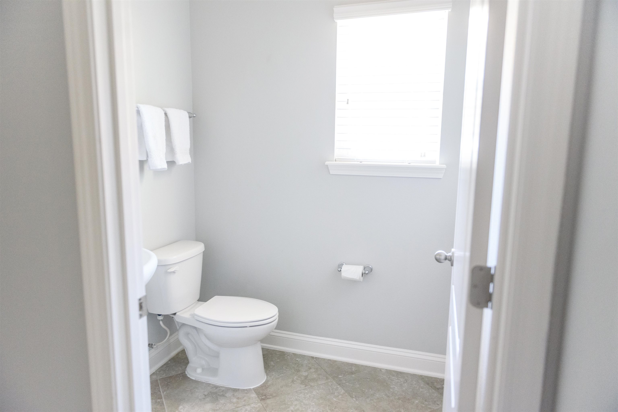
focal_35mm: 24
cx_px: 309
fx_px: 412
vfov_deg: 53.2
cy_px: 206
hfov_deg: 73.7
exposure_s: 1/60
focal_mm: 24
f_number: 2.8
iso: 3200
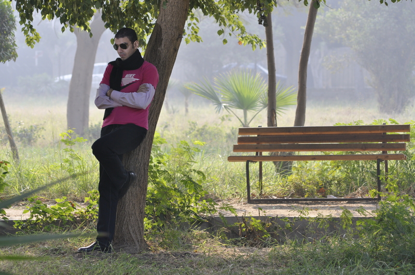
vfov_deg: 9.1
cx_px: 208
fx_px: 1727
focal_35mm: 150
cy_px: 138
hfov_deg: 13.7
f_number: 5
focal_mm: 100
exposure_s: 1/320
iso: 400
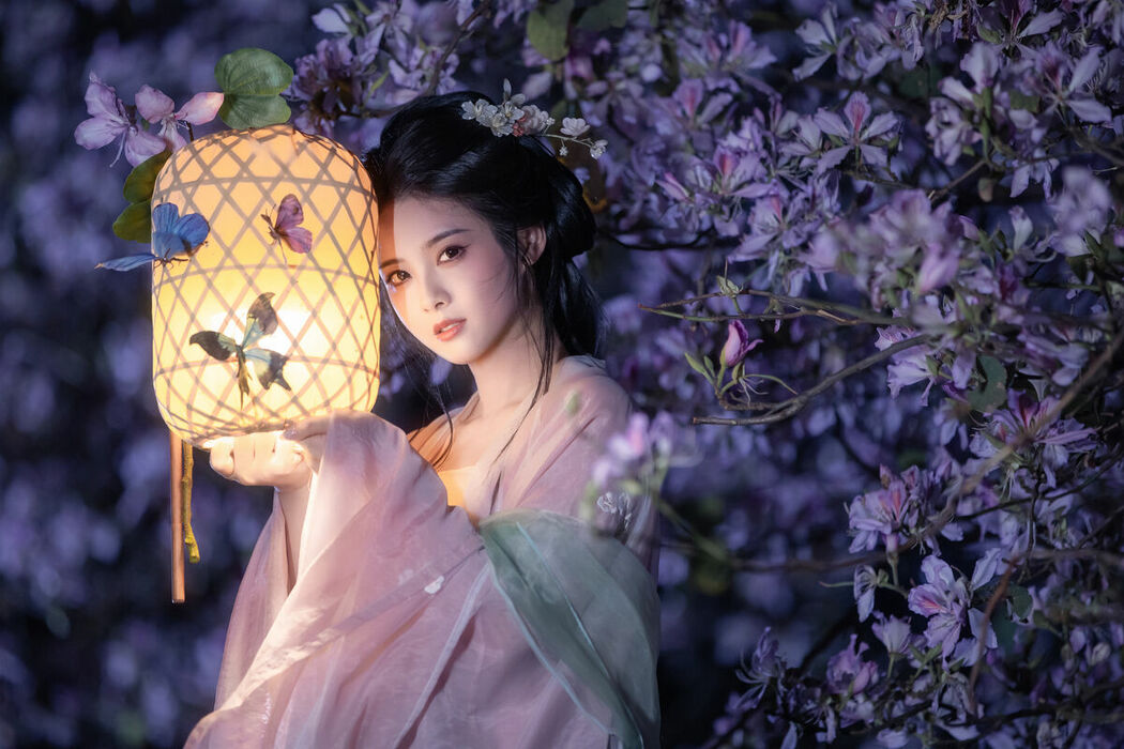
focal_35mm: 182
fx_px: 5682
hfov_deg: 11.3
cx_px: 562
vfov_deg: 7.5
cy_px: 374
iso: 2500
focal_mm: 182
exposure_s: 1/250
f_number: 2.8
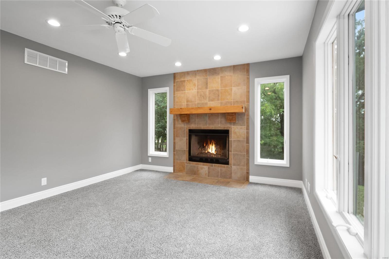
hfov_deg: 96.7
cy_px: 130
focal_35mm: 16
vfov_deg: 73.7
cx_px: 194
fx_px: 173
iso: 400
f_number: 6.3
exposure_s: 1/13
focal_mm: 8
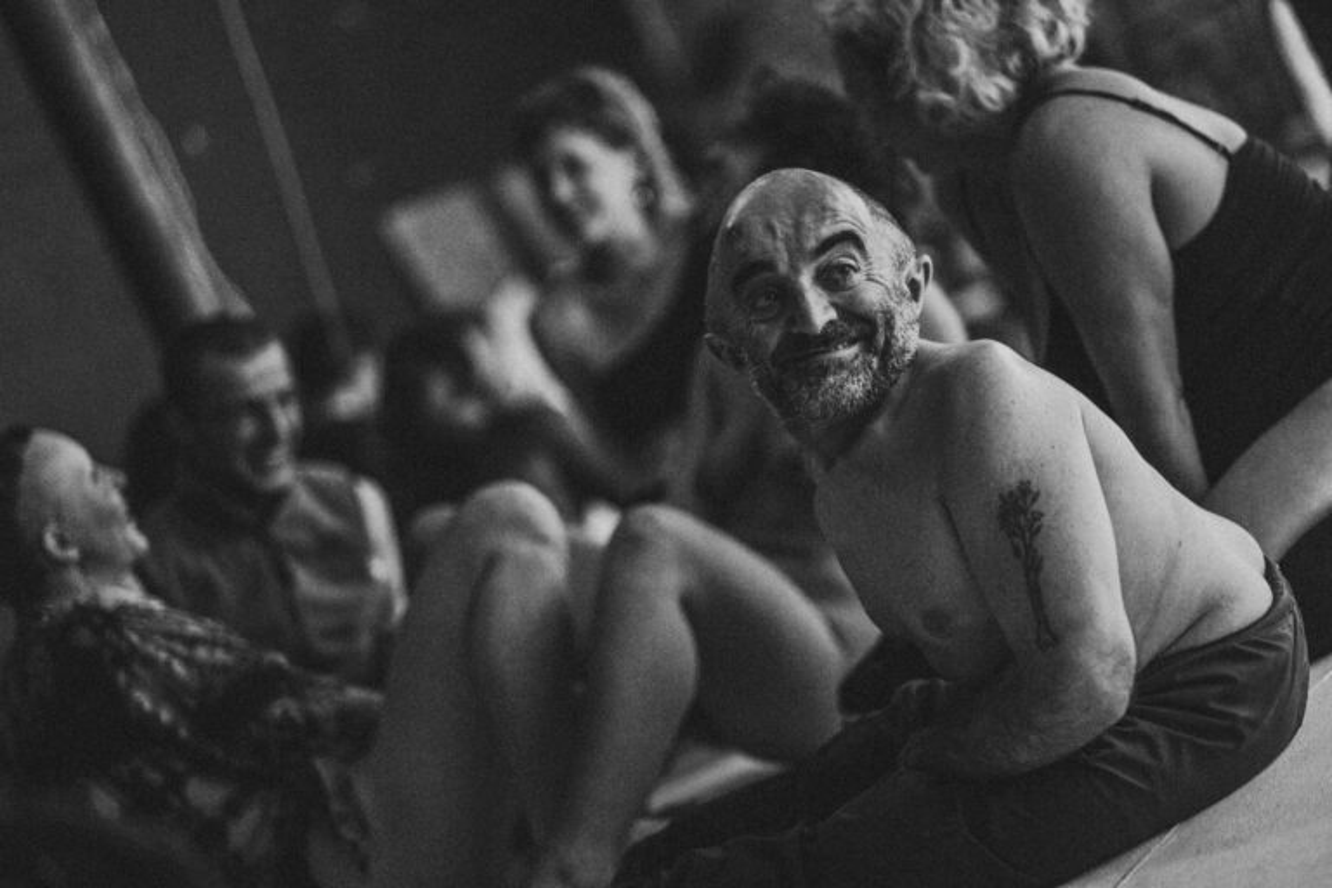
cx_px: 666
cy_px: 444
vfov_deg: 16.3
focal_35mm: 84
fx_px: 3108
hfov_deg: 24.2
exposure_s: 1/125
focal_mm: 56
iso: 5000
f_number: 1.2
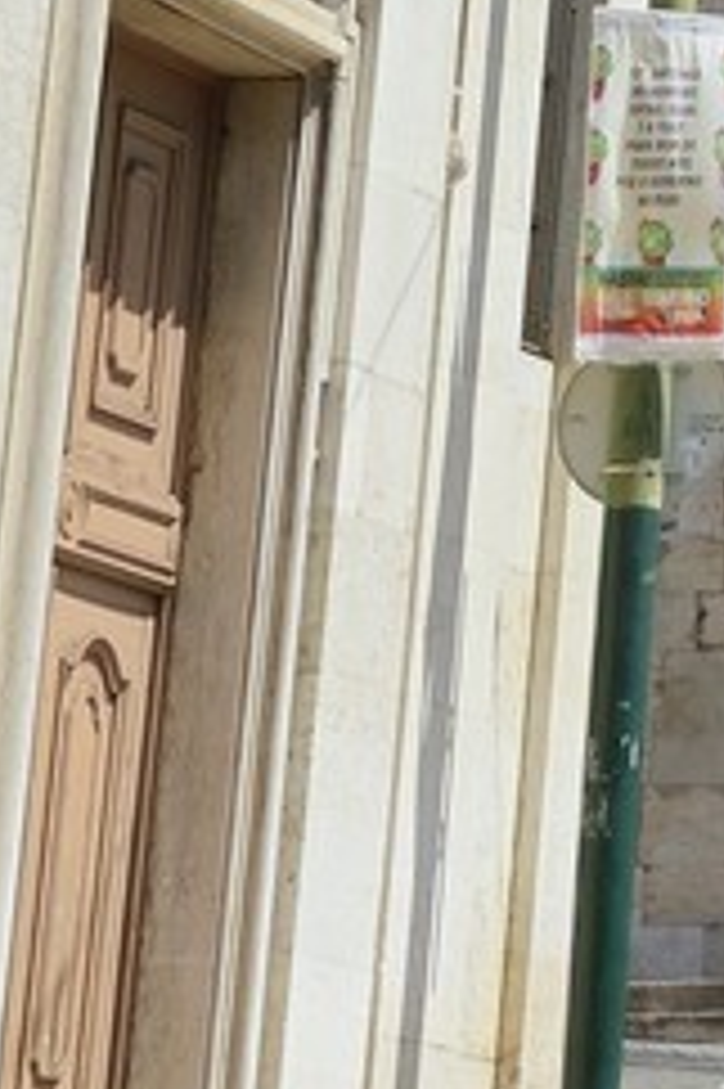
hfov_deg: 4.7
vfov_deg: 7.0
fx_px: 8398
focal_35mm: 278
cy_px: -1462
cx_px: 2334
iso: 200
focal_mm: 42
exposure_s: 1/250
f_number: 10
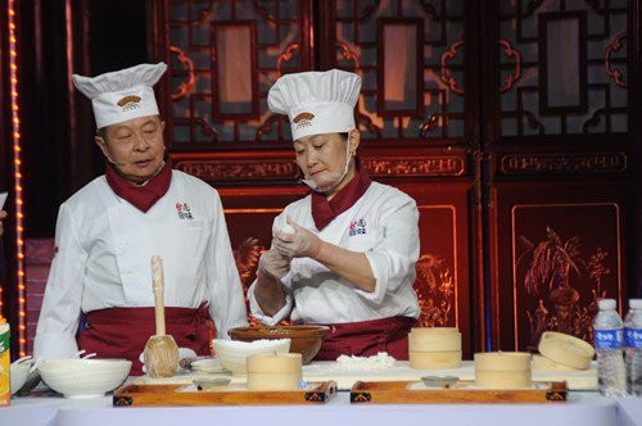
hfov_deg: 11.4
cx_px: 321
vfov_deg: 7.6
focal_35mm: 180
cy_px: 213
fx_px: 3206
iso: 400
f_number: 6.3
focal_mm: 120
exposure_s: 1/40
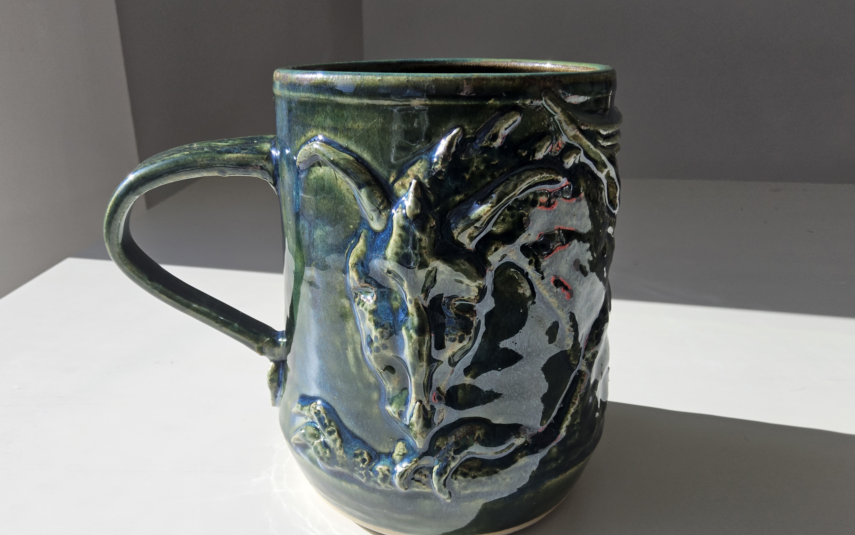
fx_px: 583
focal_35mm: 25
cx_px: 418
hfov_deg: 72.5
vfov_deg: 48.9
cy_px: 325
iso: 40
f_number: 2
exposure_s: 1/120
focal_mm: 3.08
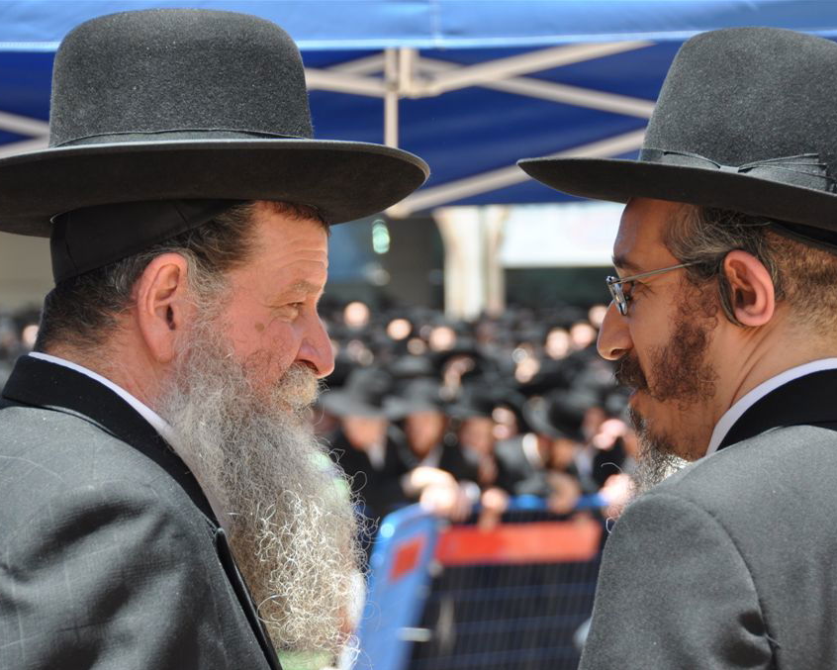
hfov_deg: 15.1
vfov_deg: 12.1
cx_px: 445
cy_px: 335
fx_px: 3160
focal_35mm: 128
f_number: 7.1
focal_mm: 75
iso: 200
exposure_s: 1/200
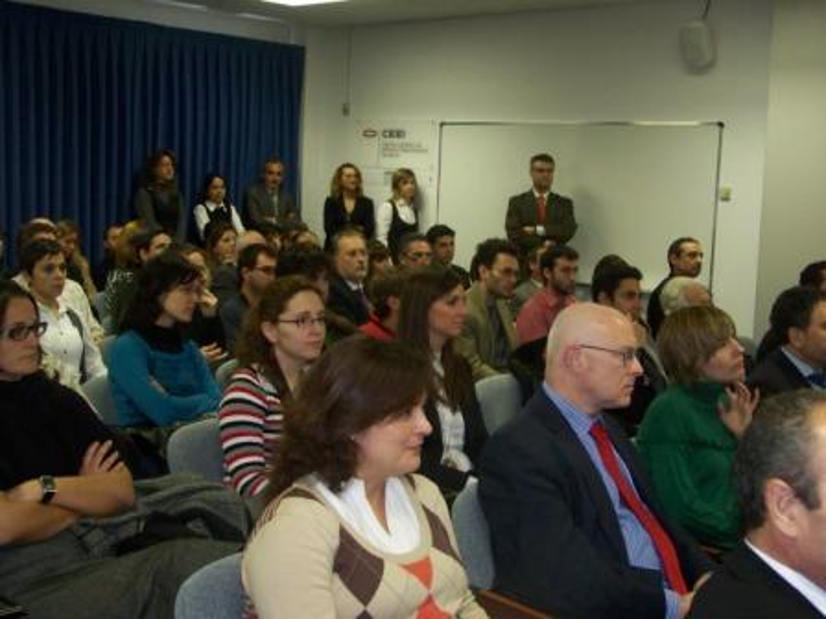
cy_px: 310
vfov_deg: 27.0
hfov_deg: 35.5
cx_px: 413
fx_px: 1289
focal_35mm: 54
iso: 200
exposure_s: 1/30
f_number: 3.2
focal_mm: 8.9
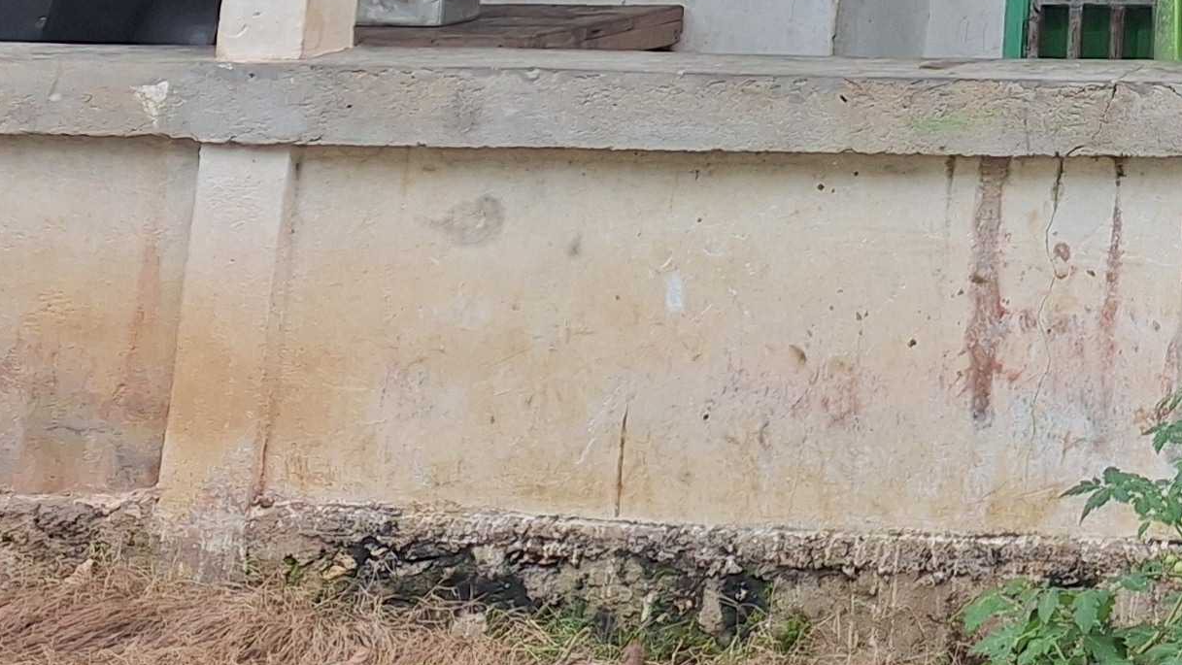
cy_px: -751
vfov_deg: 12.4
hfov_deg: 21.9
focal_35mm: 84
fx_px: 2633
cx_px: 1667
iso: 40
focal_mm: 5.54
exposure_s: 1/588
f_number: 1.8
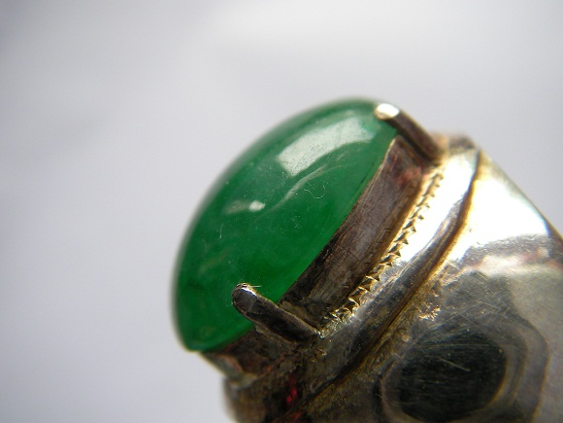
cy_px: 212
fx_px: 618
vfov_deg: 37.7
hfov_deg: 49.0
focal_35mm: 38
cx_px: 282
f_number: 3.3
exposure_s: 1/64.1
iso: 50
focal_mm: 6.3
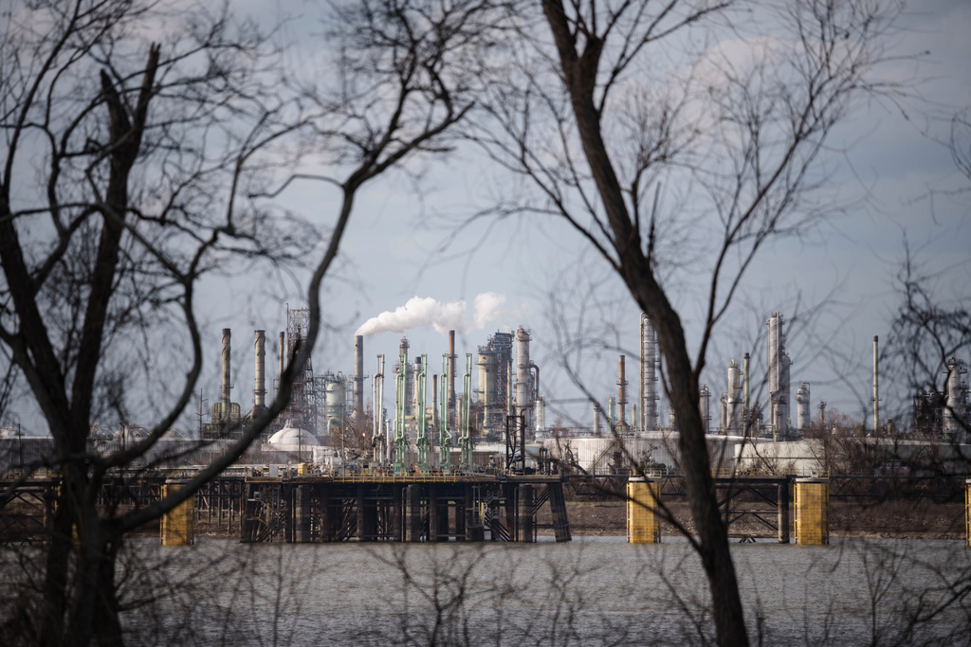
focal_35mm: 200
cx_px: 486
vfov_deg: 6.9
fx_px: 5395
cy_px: 324
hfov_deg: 10.3
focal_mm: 200
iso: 100
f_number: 2.8
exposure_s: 1/1250
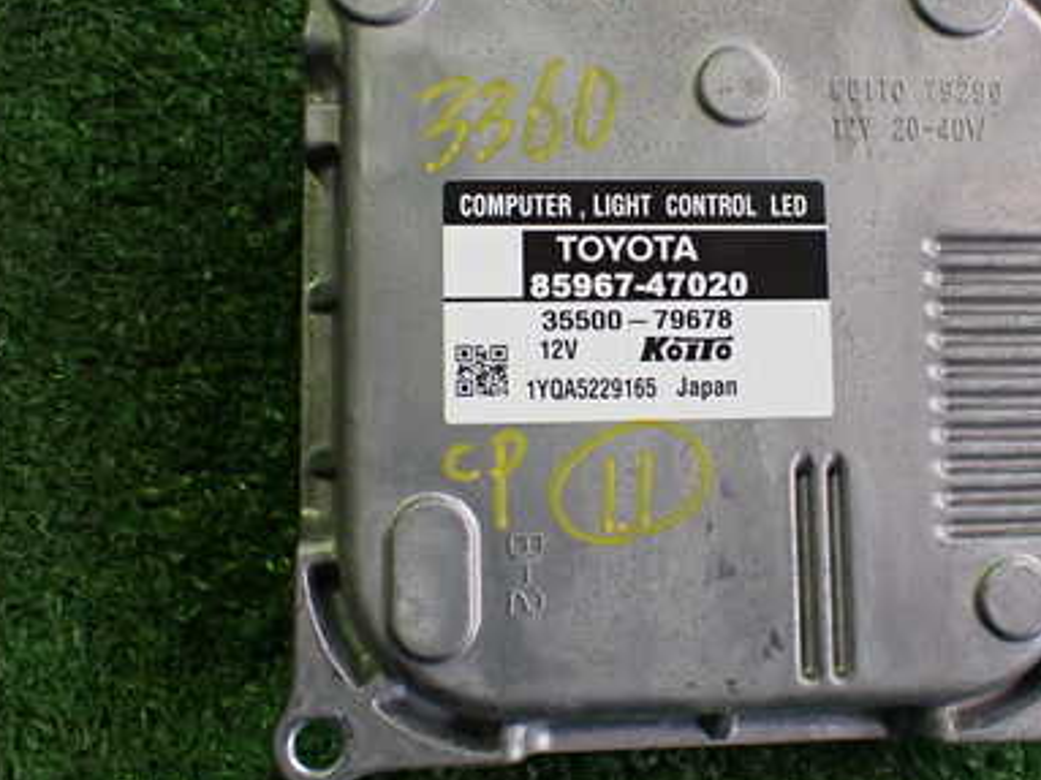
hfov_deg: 40.2
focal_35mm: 47
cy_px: 296
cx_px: 647
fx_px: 1413
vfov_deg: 30.7
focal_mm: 5.4
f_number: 2.3
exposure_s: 1/125
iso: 400
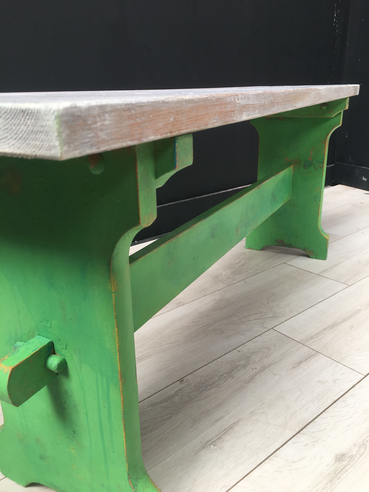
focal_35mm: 29
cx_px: 184
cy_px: 246
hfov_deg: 48.2
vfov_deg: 61.7
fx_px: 412
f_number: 2.2
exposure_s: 1/117
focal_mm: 4.15
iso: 25
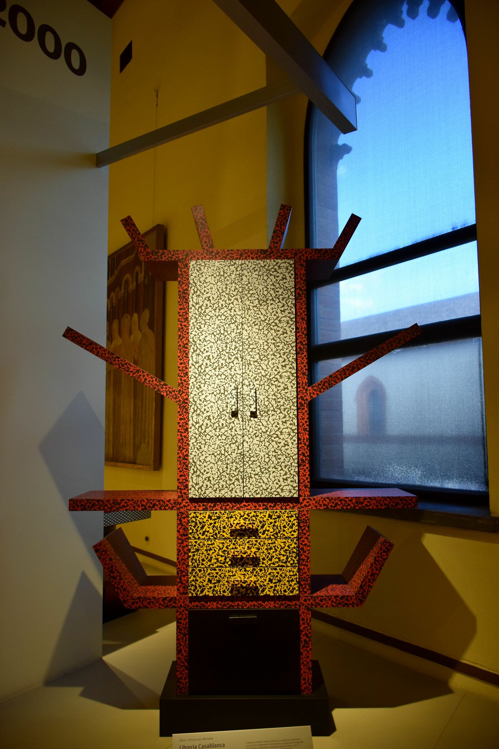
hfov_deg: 47.9
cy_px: 374
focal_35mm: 27
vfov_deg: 67.4
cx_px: 250
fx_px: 561
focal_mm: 18
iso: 800
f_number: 4
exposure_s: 1/60
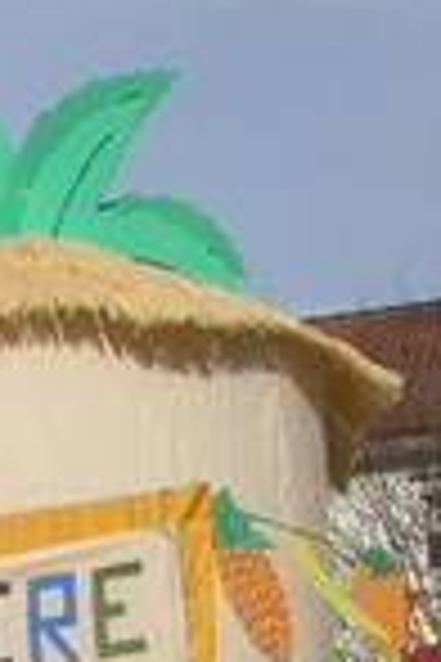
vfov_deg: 12.3
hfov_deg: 8.3
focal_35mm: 159
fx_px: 2921
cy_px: 982
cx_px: -333
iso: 50
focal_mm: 5.8
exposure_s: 1/568
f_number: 5.6
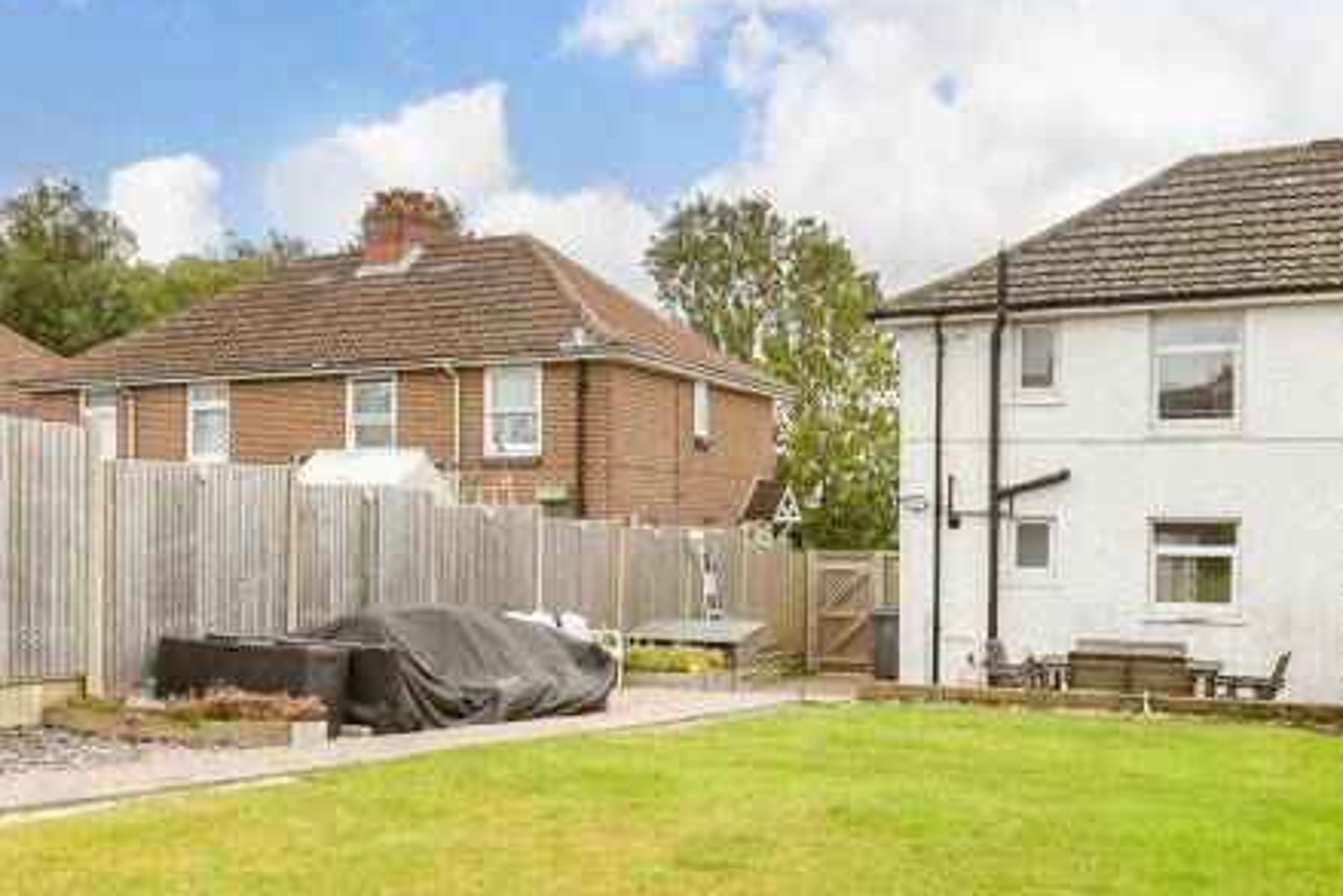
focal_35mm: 35
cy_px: 521
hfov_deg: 54.2
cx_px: 581
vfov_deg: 37.8
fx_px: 1306
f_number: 8
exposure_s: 1/125
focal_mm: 10
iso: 160
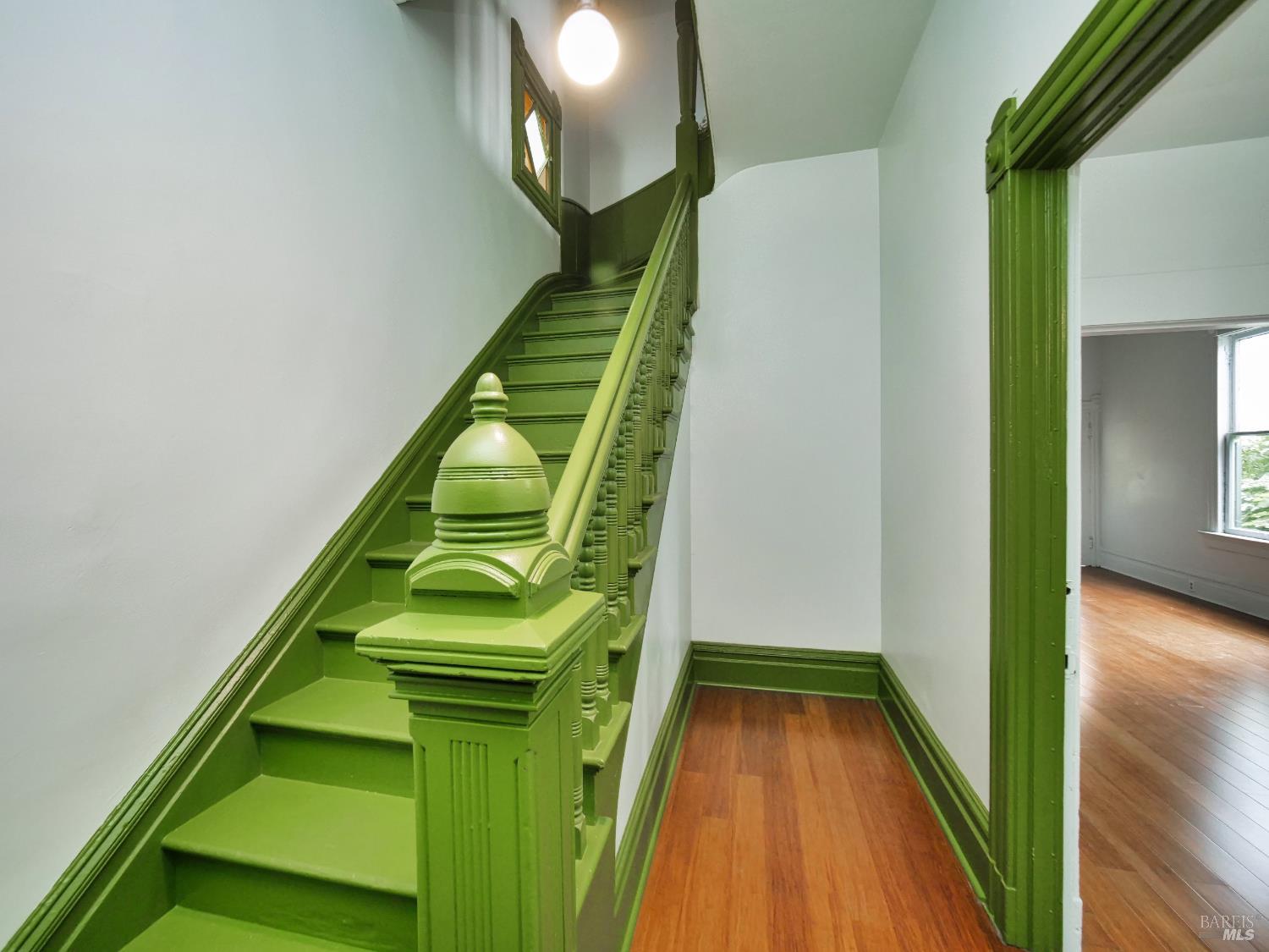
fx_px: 513
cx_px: 634
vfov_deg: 85.7
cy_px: 476
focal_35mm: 14
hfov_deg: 102.1
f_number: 2.8
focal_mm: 7
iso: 800
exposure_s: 1/160
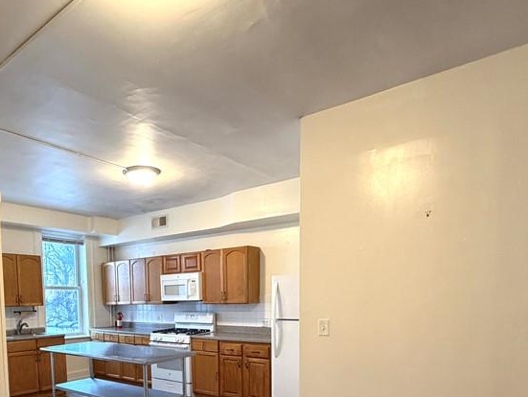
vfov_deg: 49.1
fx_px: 397
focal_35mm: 26
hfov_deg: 66.0
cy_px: 334
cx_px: 190
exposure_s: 1/60
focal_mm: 2.22
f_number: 2.2
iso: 320
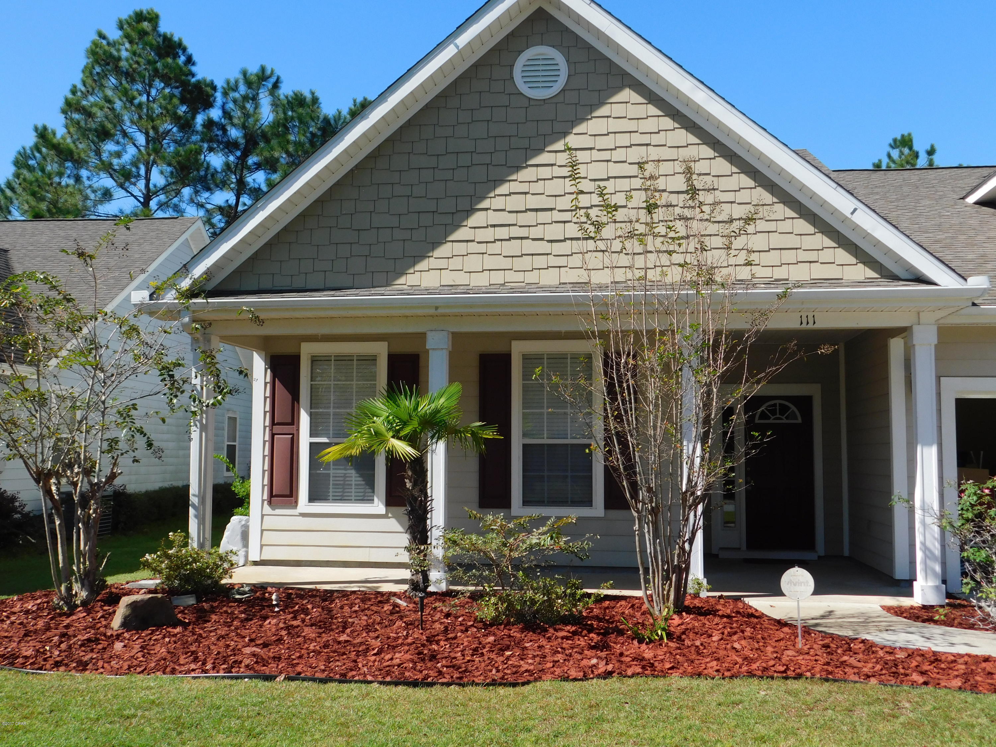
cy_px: 374
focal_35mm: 36
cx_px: 498
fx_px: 1036
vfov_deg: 39.7
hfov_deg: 51.4
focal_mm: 6.3
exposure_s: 1/1000
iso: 125
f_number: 3.5
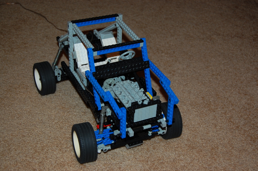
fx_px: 430
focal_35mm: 60
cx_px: 129
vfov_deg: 22.6
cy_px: 86
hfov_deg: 33.4
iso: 200
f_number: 5
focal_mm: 40
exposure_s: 1/60
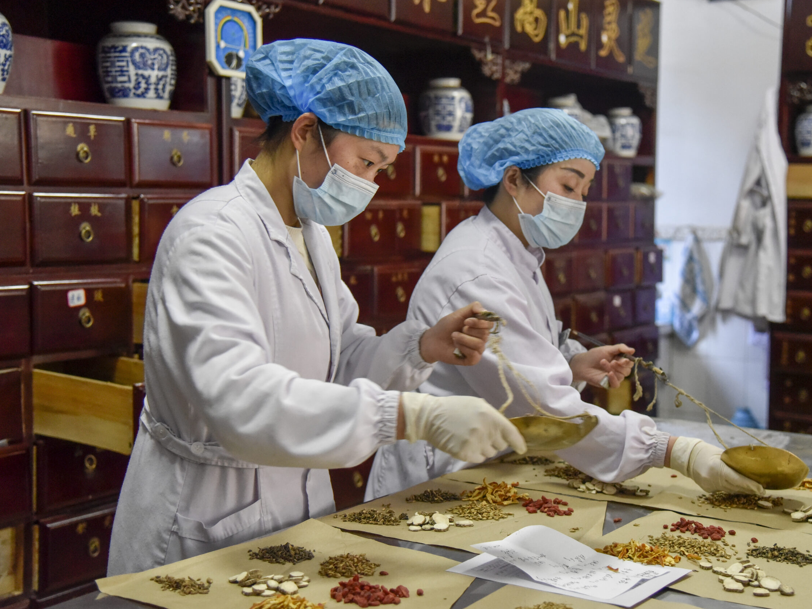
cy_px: 305
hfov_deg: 34.9
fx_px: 1290
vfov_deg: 26.6
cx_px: 463
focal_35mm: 55
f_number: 4
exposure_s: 1/160
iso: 5000
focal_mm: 50
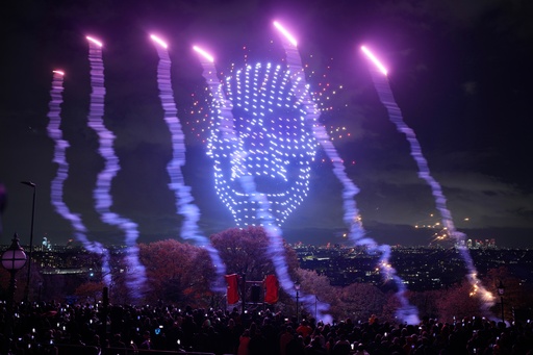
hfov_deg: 54.4
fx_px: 518
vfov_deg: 37.8
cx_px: 266
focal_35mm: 35
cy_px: 178
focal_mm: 35
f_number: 2.8
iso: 320
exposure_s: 1/3
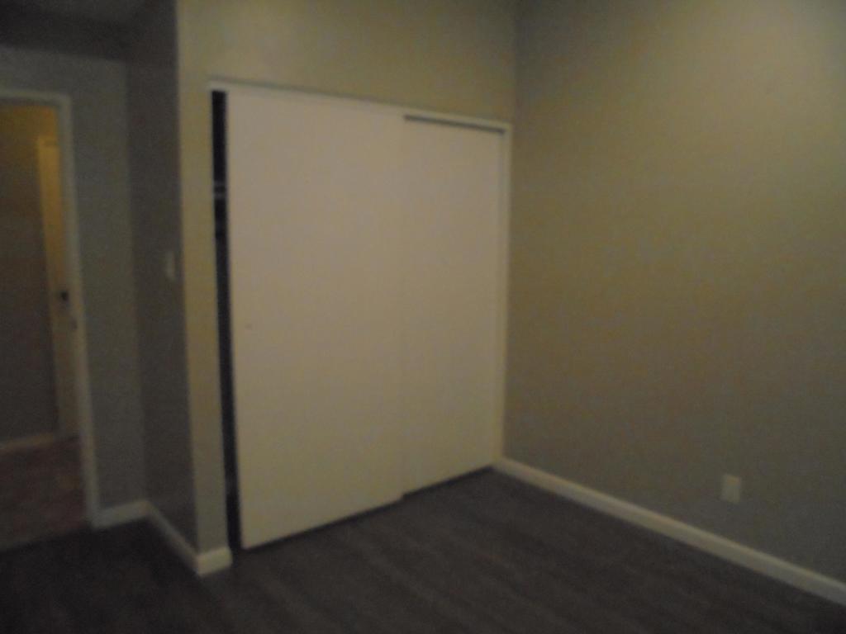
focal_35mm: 26
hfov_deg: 67.3
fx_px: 635
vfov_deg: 53.1
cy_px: 317
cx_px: 423
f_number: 3.5
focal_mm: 4.6
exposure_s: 1/125
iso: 800
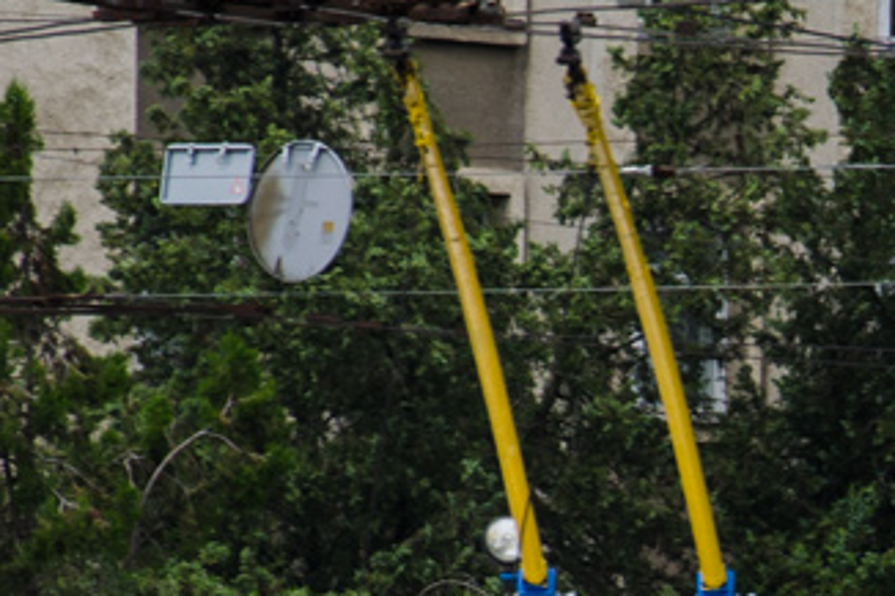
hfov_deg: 3.9
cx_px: 1411
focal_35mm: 532
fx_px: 13211
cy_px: 895
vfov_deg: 2.6
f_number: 5.6
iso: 160
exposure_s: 1/320
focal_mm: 105
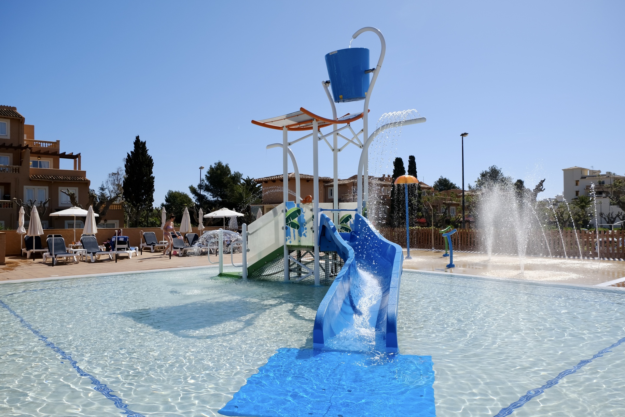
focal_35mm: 27
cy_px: 208
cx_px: 312
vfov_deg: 47.9
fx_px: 469
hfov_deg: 67.4
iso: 160
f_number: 5.6
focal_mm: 18
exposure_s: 1/850
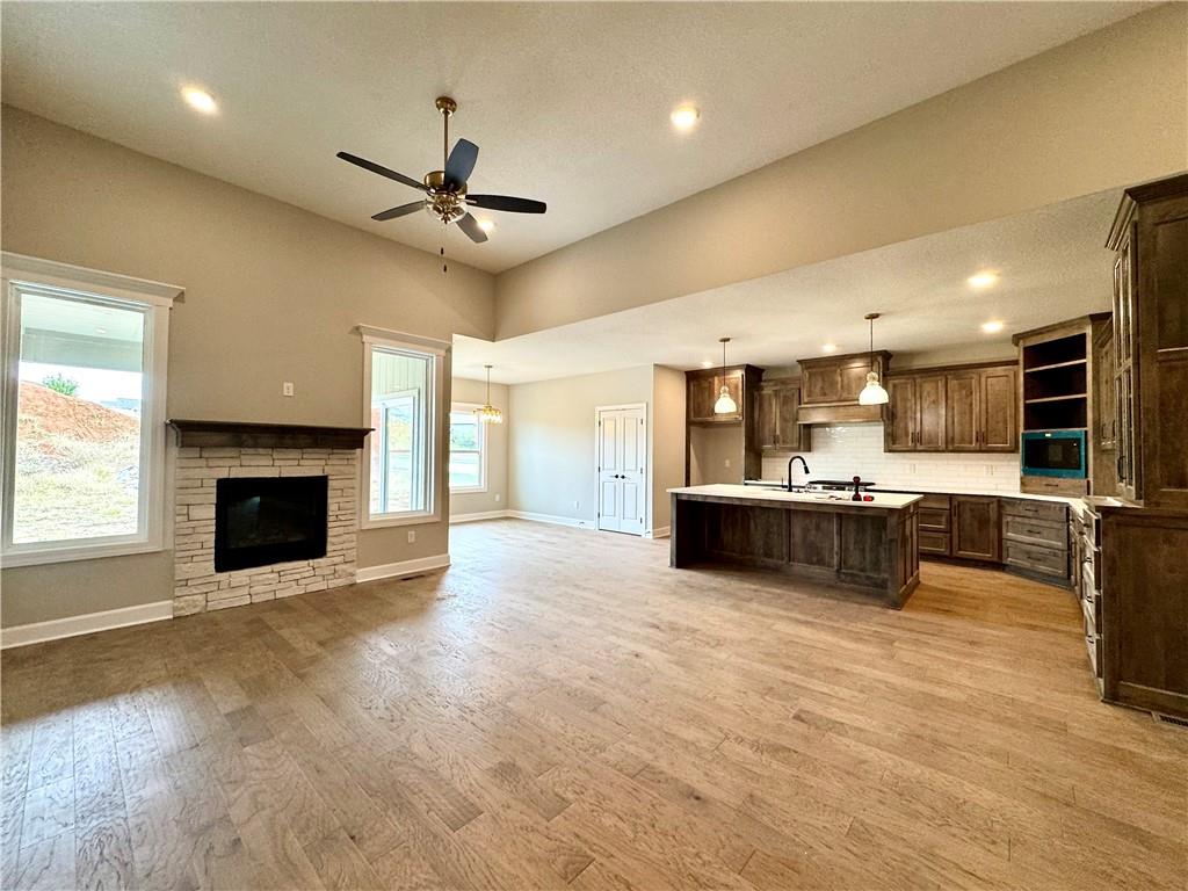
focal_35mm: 14
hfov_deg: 102.1
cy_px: 446
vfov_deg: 85.7
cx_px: 594
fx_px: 480
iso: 125
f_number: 2.2
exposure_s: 1/120
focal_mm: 2.22
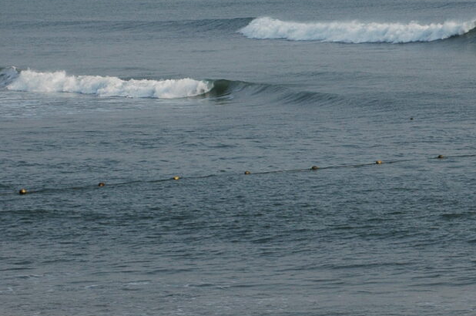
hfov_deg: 7.5
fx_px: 3591
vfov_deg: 5.0
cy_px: 102
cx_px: 603
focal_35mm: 272
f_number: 9
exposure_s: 1/320
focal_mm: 70
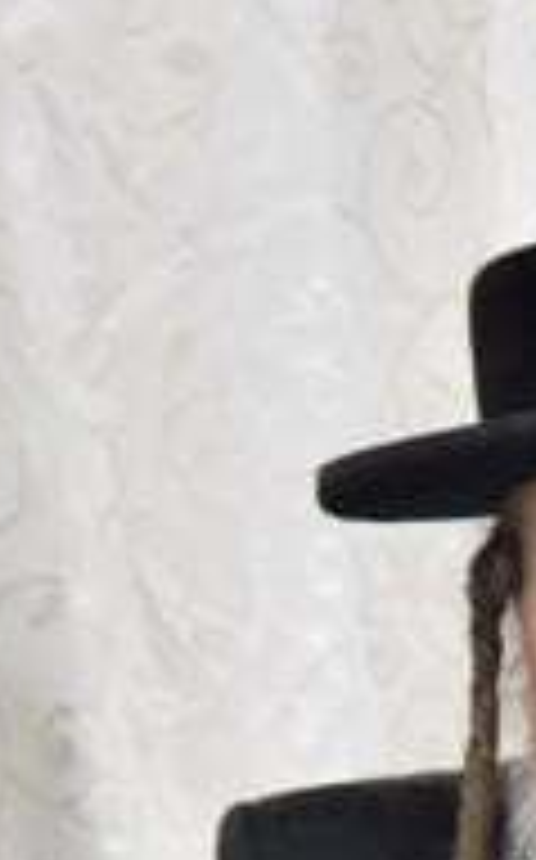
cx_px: 739
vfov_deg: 3.2
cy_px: 1056
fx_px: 15390
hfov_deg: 2.0
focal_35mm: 657
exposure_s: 1/200
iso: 1600
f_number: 4
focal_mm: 120
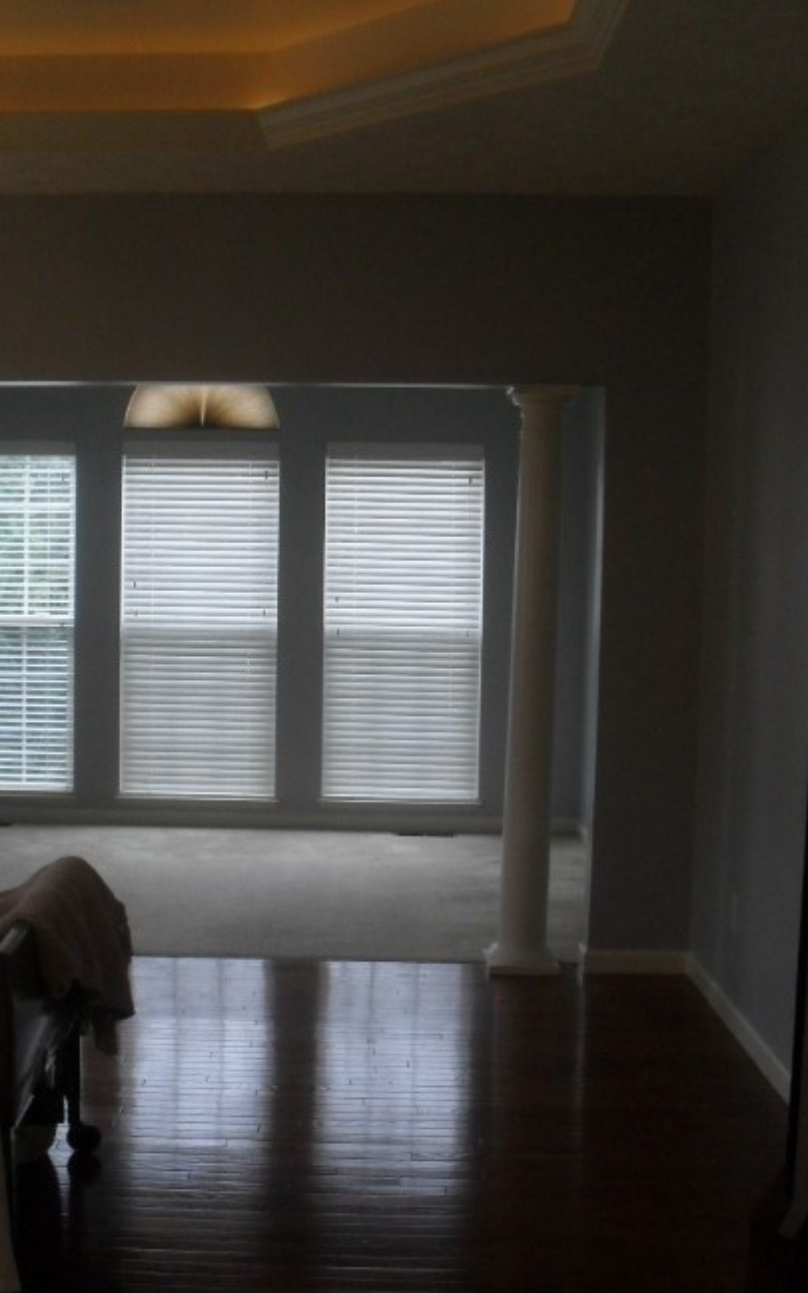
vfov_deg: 45.2
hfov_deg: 29.0
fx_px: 1550
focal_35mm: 44
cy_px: 716
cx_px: 271
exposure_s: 1/45
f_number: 3.2
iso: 160
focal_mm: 6.3
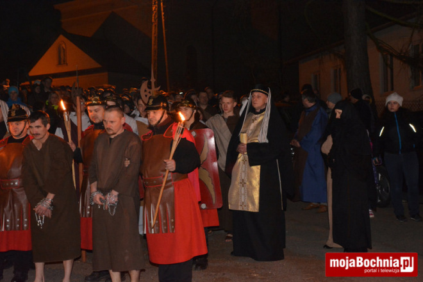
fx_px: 670
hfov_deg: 35.1
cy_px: 141
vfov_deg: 23.8
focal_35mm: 57
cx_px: 212
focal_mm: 38
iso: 1600
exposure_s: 1/30
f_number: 4.5
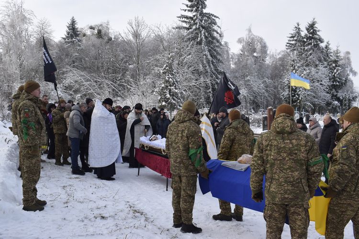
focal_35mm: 36
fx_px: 359
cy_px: 120
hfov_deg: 53.1
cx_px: 180
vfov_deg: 36.9
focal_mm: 24
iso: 200
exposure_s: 1/320
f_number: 9
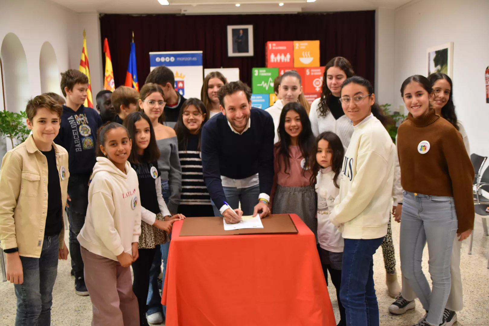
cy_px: 163
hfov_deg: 46.4
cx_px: 244
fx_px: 570
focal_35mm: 42
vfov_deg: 31.9
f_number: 4
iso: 800
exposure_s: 1/60
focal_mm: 28
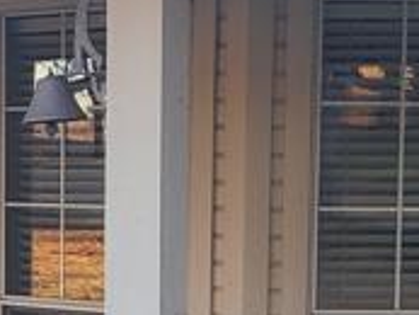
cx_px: 19
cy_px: 327
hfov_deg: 12.7
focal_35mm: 154
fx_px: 1865
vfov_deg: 9.6
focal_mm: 5.4
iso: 40
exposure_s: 1/132
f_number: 1.8
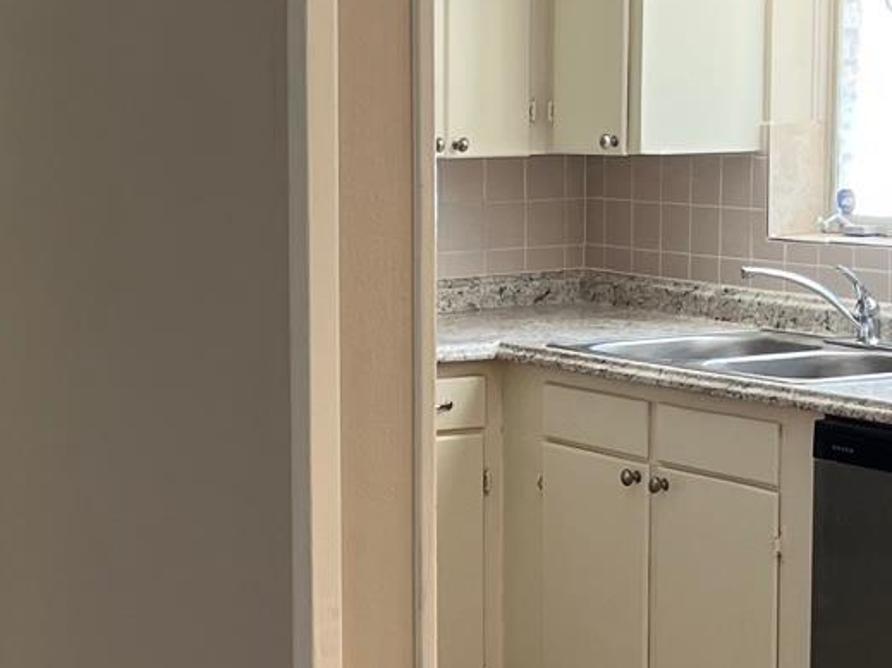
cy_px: 381
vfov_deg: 14.6
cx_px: 81
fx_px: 2602
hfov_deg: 19.1
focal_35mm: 101
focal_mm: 5.7
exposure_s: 1/60
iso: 80
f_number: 1.5
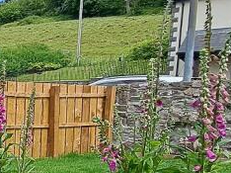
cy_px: 157
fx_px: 380
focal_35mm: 57
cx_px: -90
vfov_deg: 24.8
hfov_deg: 26.9
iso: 50
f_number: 2.2
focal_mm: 1.74
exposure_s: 1/1488
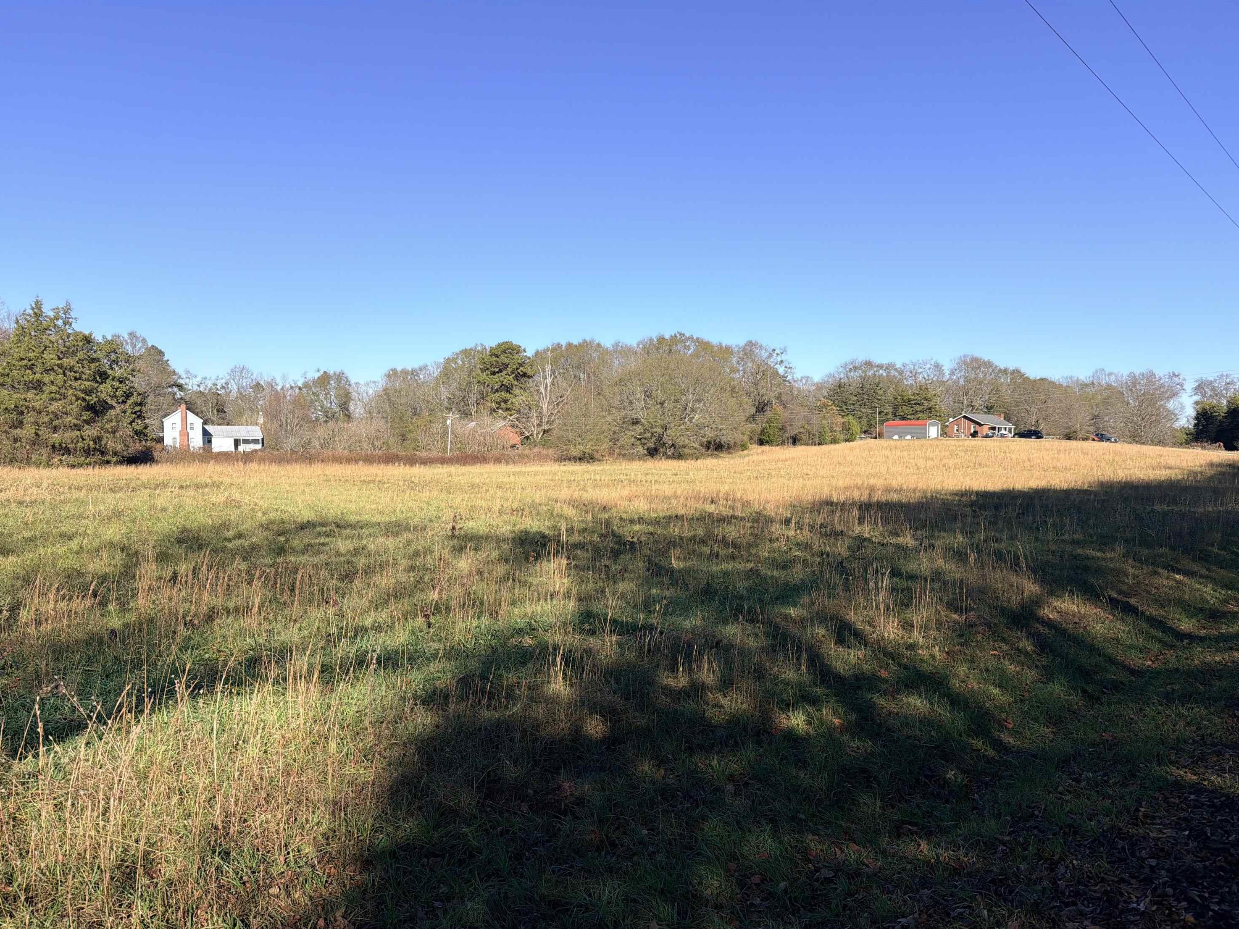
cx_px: 599
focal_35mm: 25
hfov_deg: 69.4
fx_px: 895
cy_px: 483
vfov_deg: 54.9
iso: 80
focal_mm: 6.76
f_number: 1.78
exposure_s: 1/4673
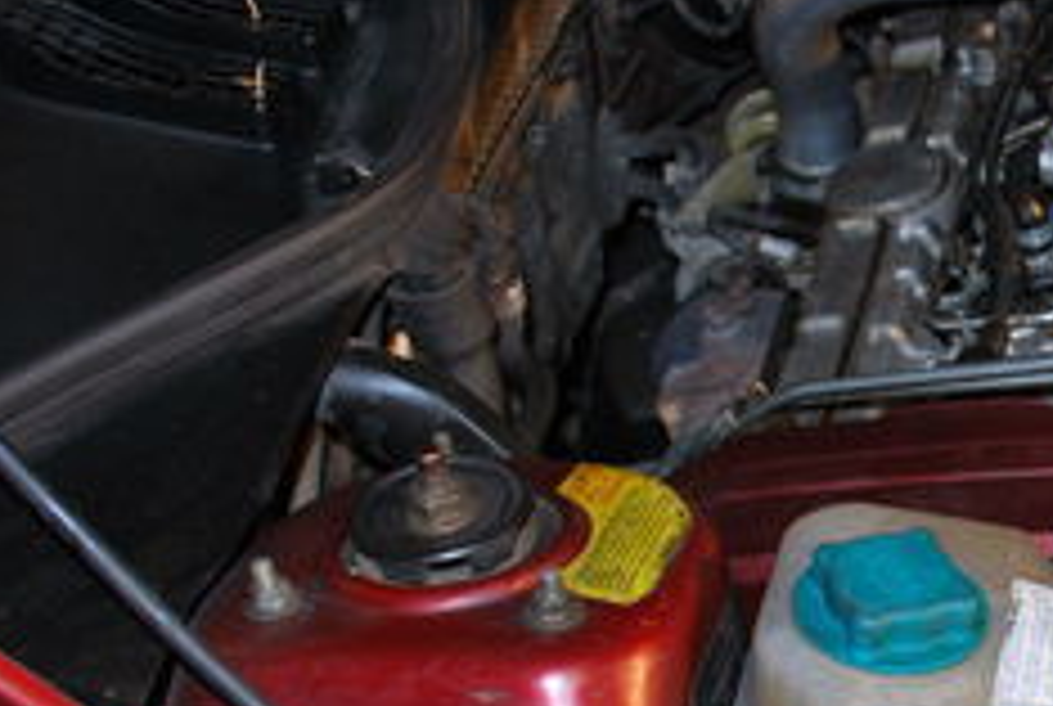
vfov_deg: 16.7
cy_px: 436
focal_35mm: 82
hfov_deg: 22.4
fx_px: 2403
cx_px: 1323
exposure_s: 1/60
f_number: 3.5
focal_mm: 20
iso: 200
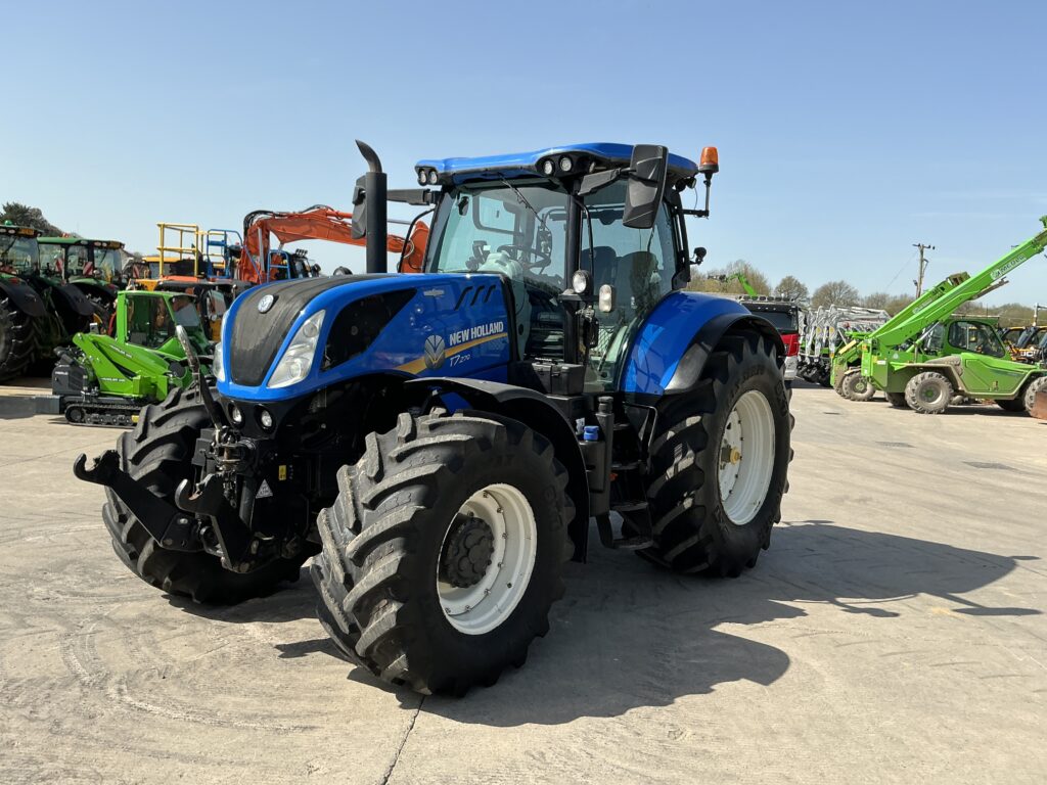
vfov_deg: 49.7
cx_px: 524
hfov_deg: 63.4
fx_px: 847
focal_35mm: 28
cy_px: 392
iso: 25
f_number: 1.8
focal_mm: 3
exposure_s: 1/1451
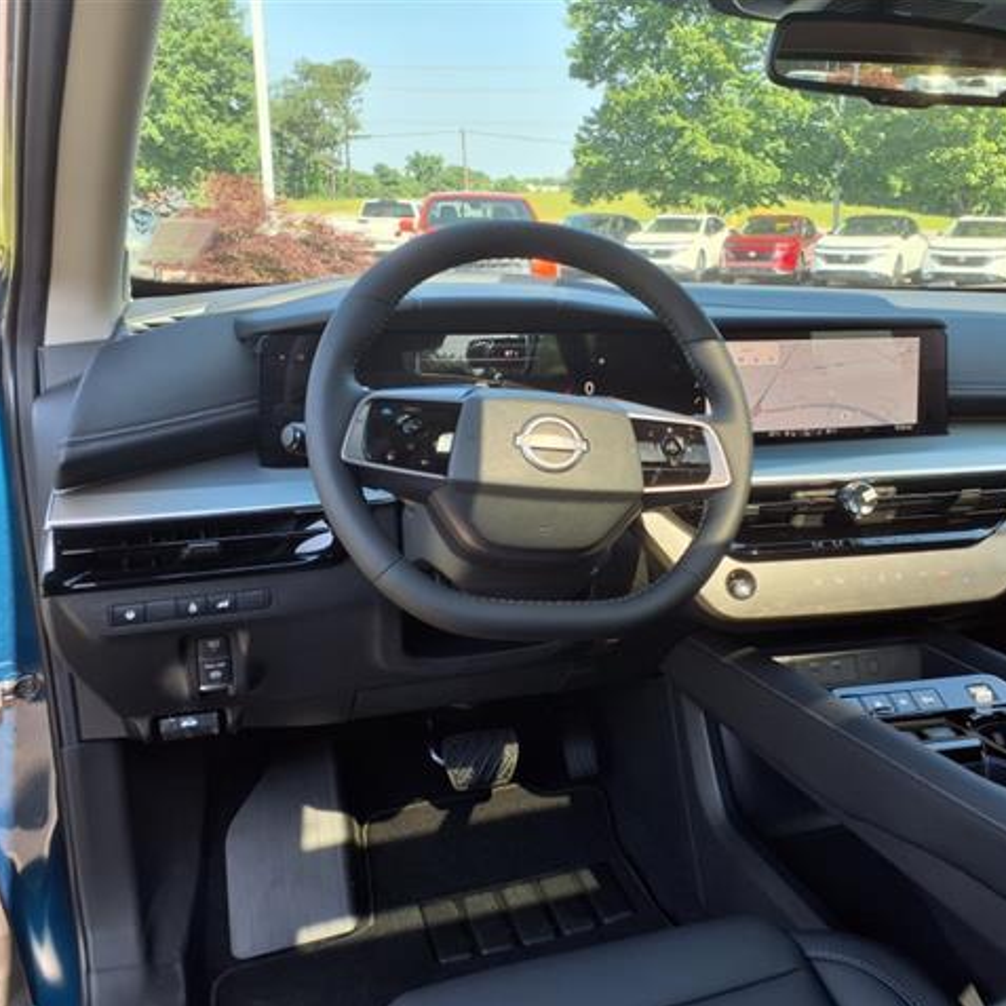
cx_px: 658
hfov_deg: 50.3
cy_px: 504
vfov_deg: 51.1
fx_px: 1052
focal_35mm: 32
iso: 40
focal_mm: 3.58
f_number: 1.9
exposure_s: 1/213
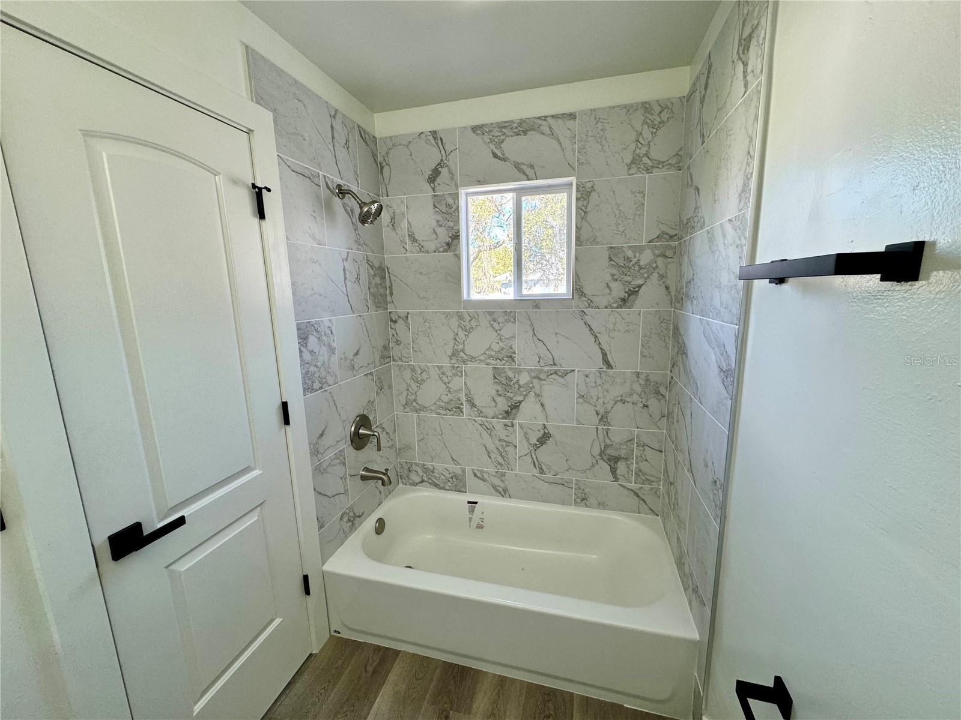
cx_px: 480
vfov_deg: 85.7
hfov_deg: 102.1
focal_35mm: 14
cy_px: 360
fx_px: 389
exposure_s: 1/120
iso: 125
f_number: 2.2
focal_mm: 2.22
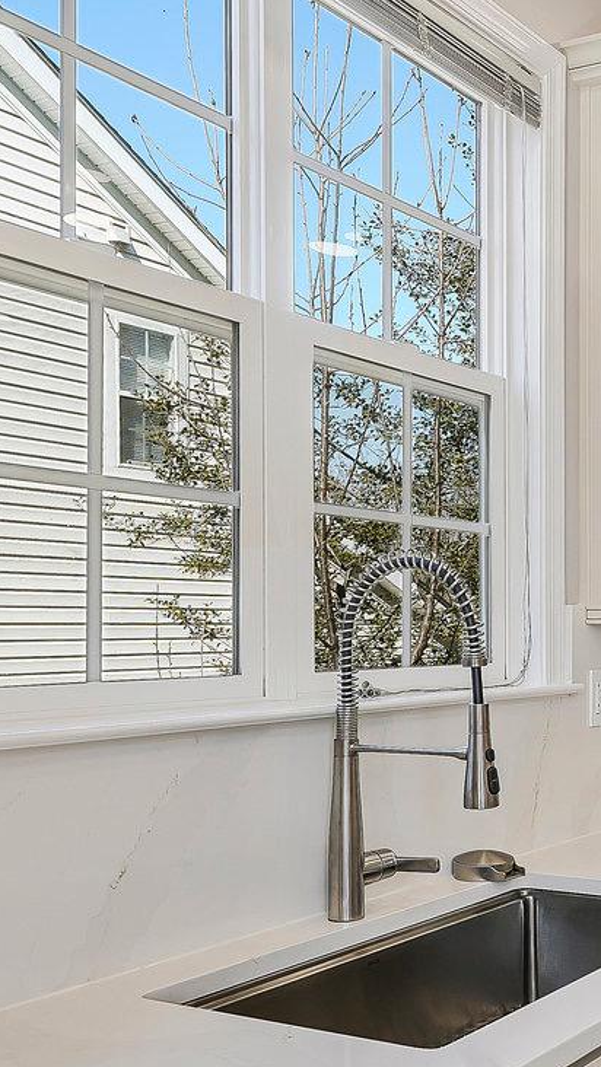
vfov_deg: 49.2
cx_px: 741
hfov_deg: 25.7
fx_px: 1161
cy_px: 619
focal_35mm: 41
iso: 125
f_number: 8
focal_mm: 14
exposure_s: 1/30
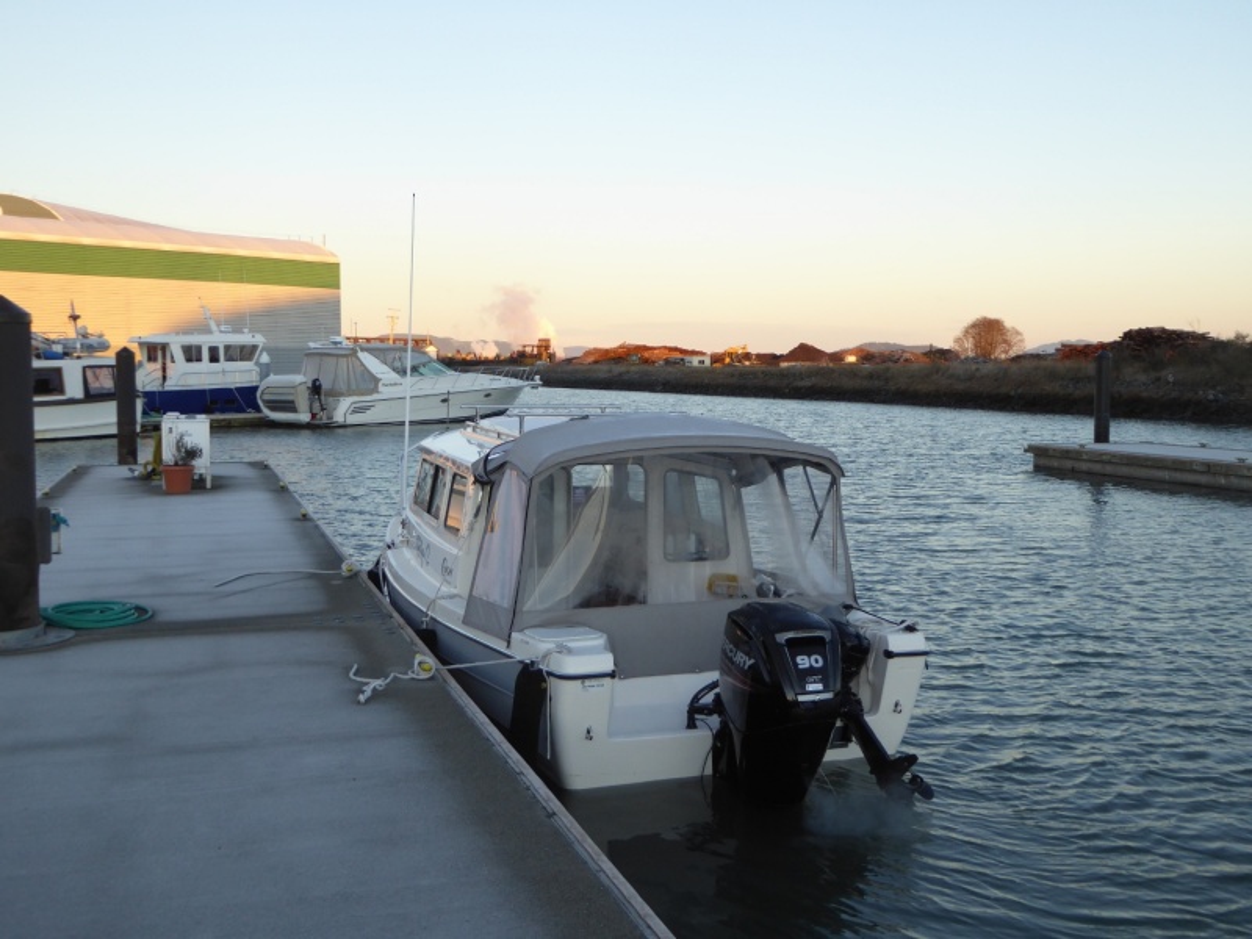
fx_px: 1411
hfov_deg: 47.9
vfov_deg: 36.8
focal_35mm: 39
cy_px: 470
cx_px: 626
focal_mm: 6.7
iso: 100
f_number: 3.7
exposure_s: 1/80
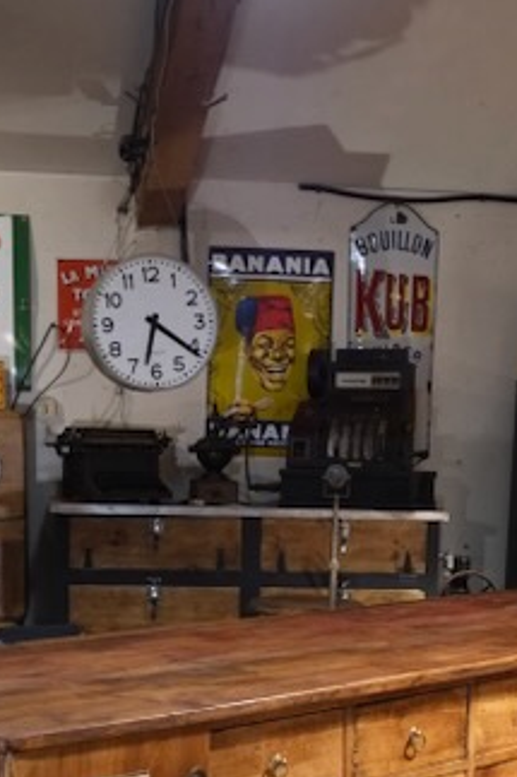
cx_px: 274
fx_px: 1402
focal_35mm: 65
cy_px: 712
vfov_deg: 29.6
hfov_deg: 20.9
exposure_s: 1/125
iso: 3200
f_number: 4
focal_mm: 23
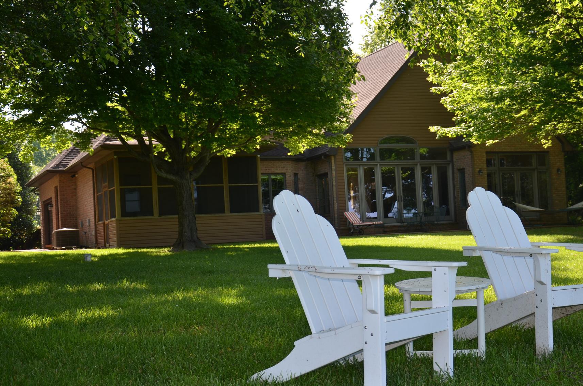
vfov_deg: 24.9
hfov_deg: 36.8
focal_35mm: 54
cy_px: 196
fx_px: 873
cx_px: 349
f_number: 4.2
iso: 100
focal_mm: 30
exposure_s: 1/250
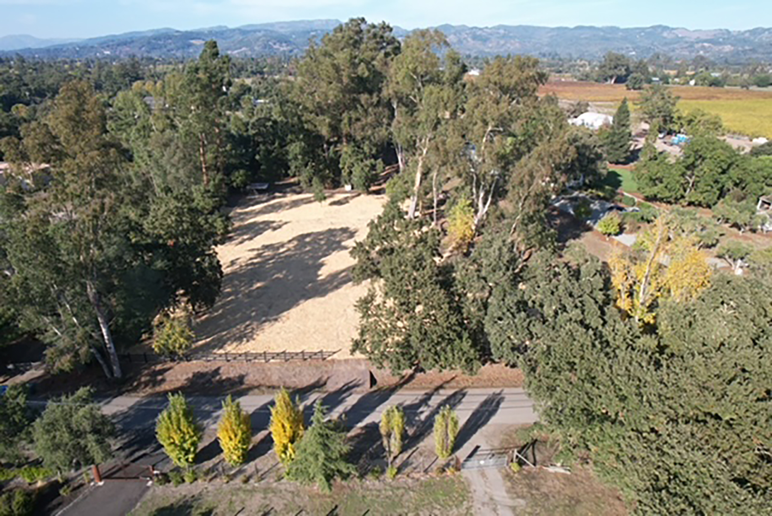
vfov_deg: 57.3
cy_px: 258
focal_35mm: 22
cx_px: 386
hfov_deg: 78.5
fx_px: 472
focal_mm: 8.38
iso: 100
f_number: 2.8
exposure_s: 1/1000
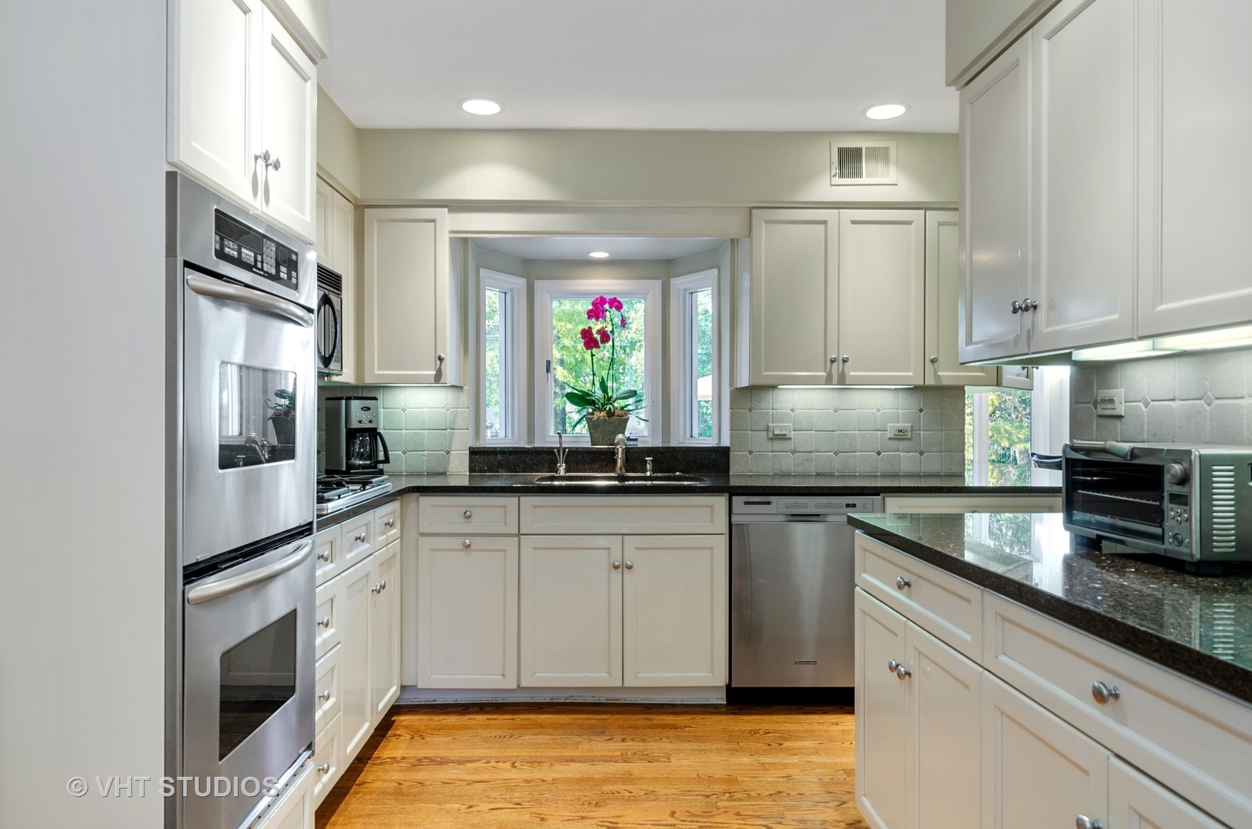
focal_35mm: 22
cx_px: 626
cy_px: 414
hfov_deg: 77.4
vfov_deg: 55.9
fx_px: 781
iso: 200
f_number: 8
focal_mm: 15
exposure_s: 1/8
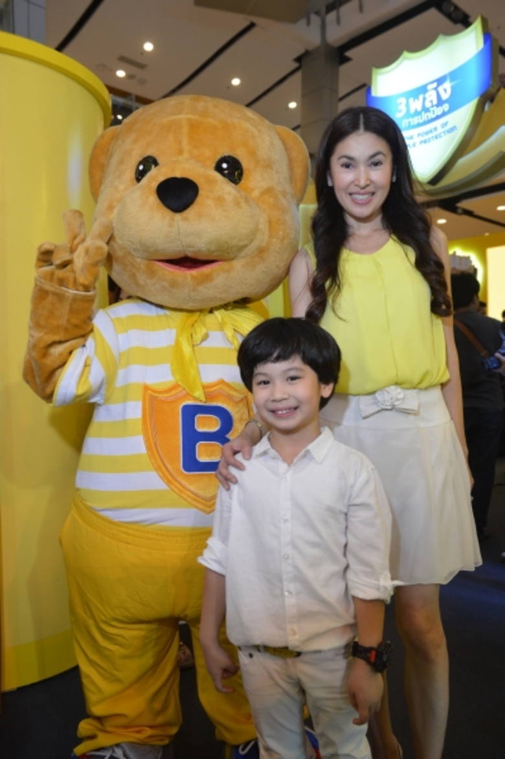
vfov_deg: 65.5
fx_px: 590
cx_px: 252
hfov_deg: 46.3
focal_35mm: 28
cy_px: 380
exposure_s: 1/160
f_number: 4.5
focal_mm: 28
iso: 1250
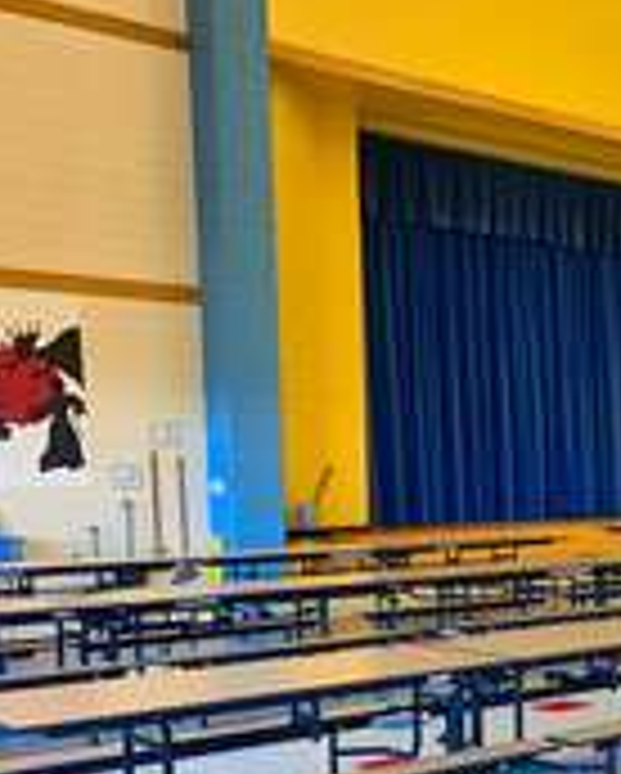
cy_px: 585
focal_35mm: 59
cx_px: 891
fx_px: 1353
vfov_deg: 31.3
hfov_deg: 22.1
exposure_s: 1/60
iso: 125
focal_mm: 4.25
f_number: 1.8
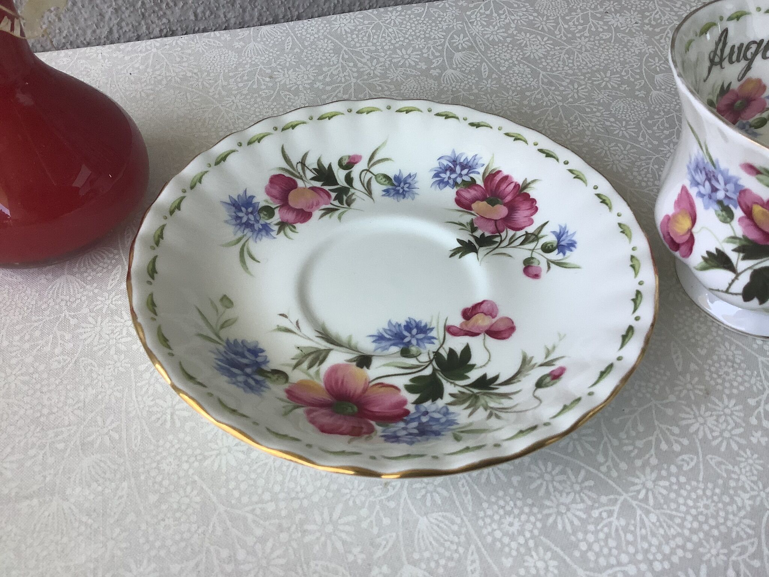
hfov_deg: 58.4
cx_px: 384
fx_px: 689
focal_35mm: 31
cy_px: 288
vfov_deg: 45.4
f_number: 2.4
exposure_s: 1/120
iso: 64
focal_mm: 3.3
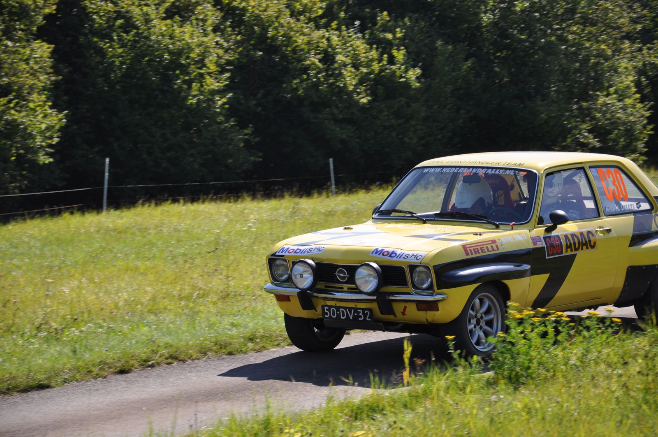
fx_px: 2875
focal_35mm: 158
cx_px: 329
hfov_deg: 13.1
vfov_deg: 8.7
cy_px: 218
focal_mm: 105
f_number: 5.6
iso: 200
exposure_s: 1/500
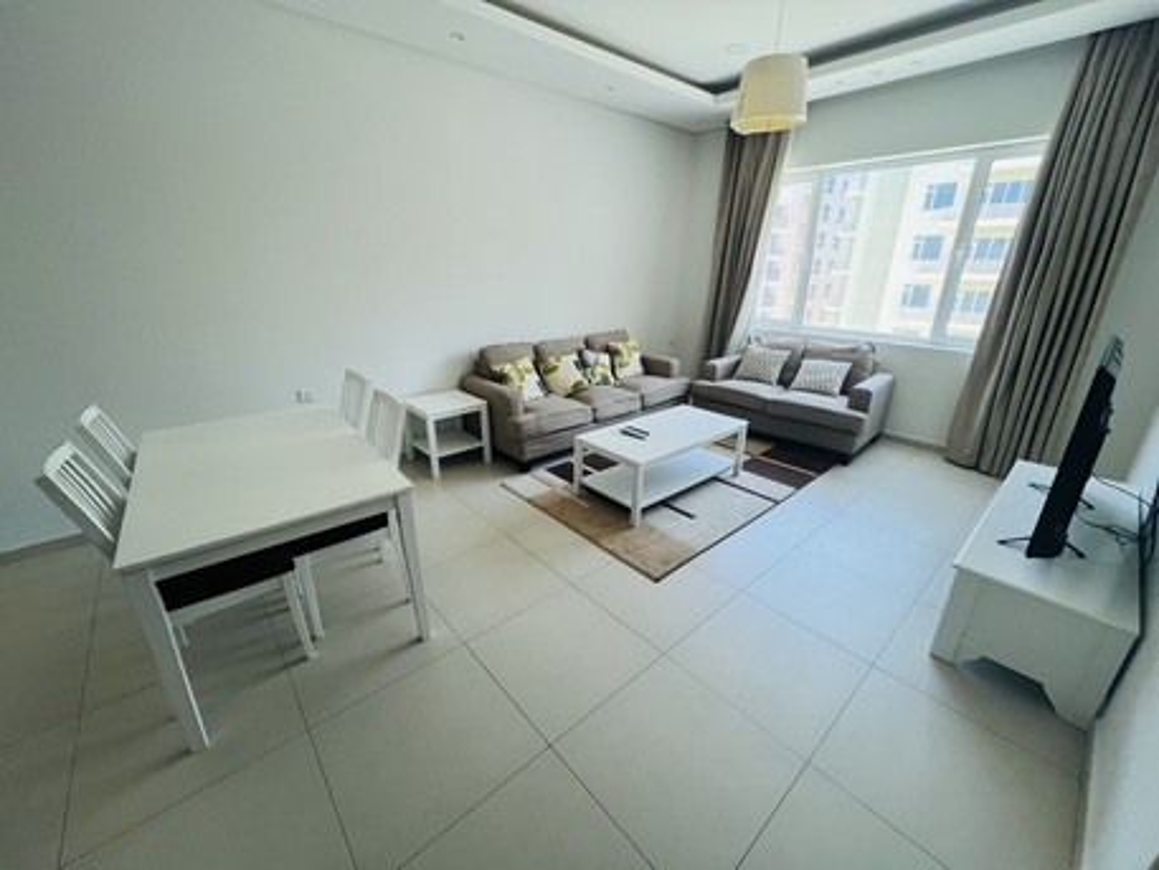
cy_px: 435
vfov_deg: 89.9
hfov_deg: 106.2
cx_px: 580
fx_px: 435
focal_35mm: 13
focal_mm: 1.57
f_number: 1.8
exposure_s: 1/99
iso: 200
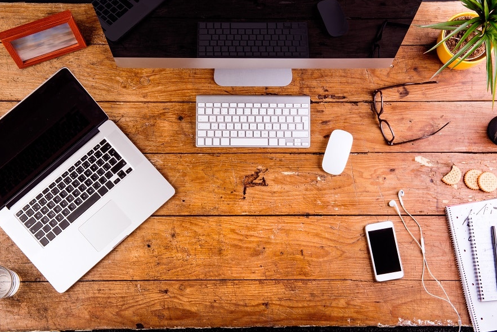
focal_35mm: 53
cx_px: 249
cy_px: 164
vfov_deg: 25.5
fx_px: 732
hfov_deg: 37.5
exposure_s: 1/160
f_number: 14
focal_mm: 52
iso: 100
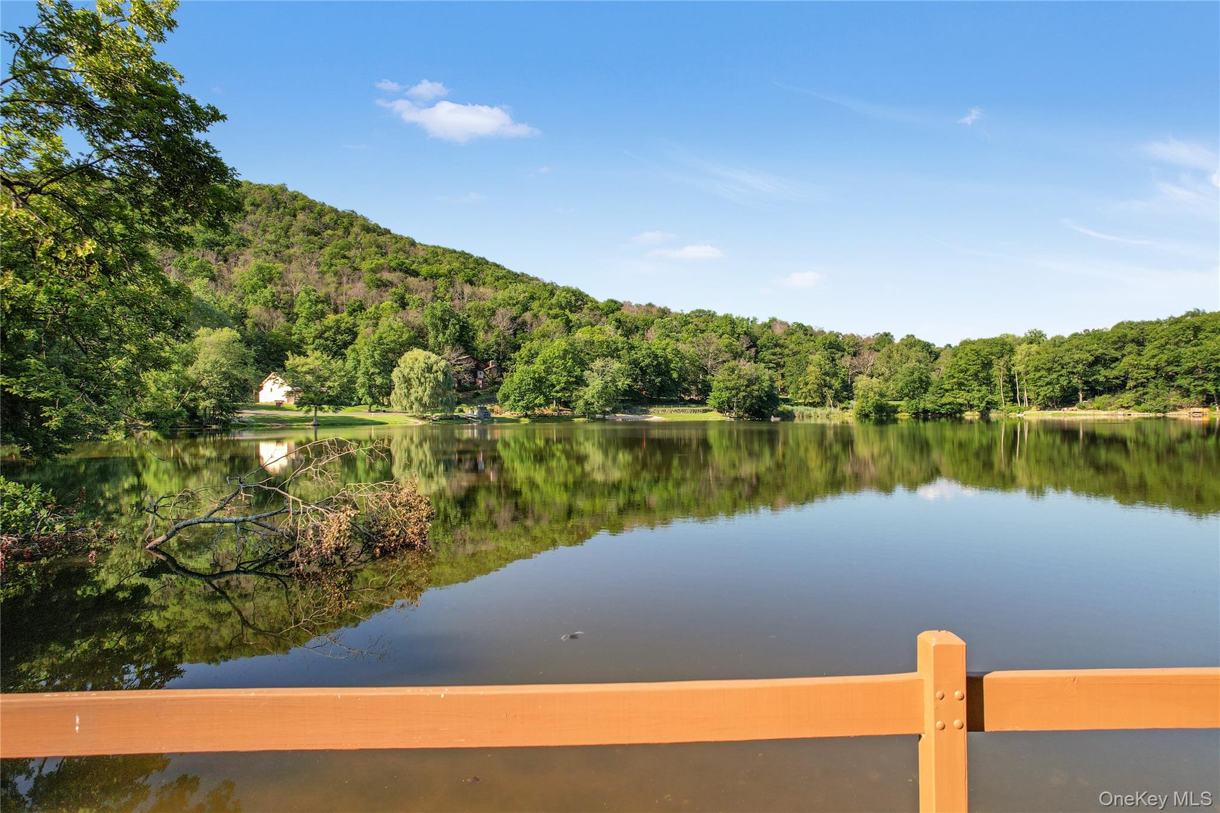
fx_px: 745
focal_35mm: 22
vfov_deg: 57.2
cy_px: 406
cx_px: 610
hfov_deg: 78.6
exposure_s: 1/90
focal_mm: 8.38
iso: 100
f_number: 2.8
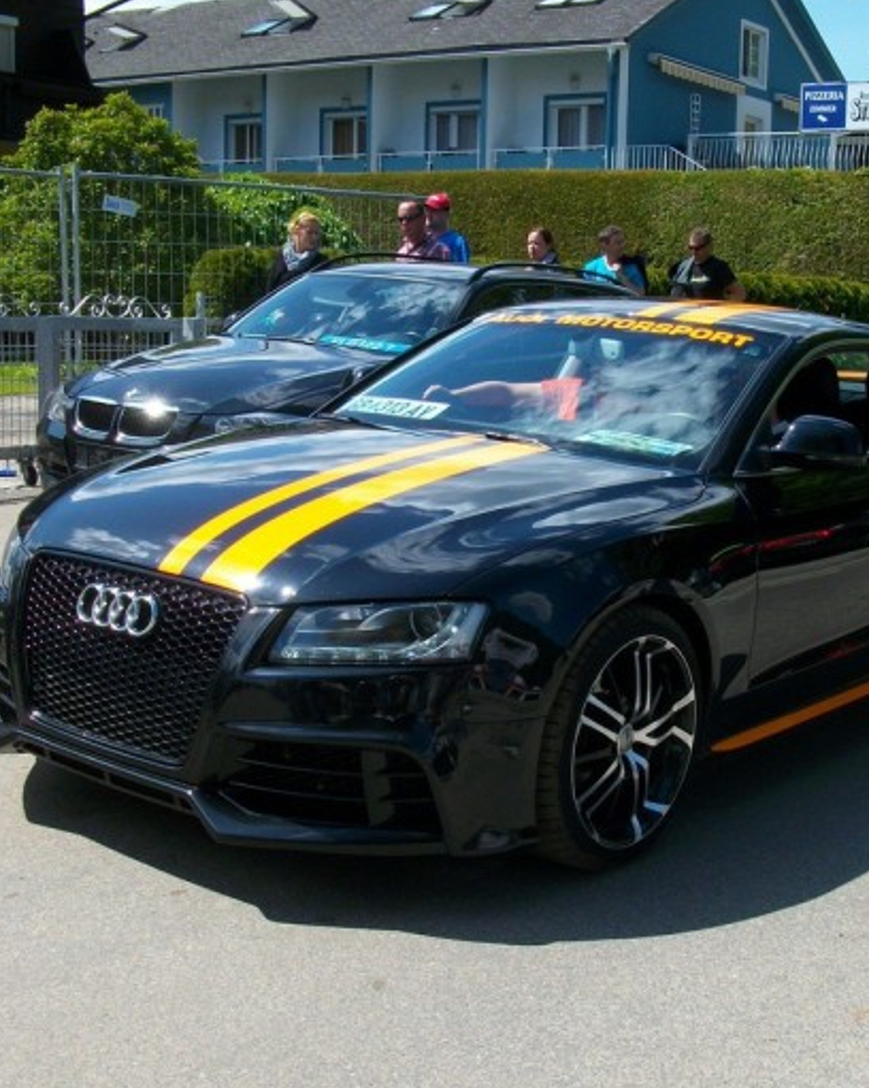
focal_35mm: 52
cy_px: 615
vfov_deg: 36.0
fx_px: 1674
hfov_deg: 28.9
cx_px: 575
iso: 80
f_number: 5.5
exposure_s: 1/279
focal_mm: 5.7
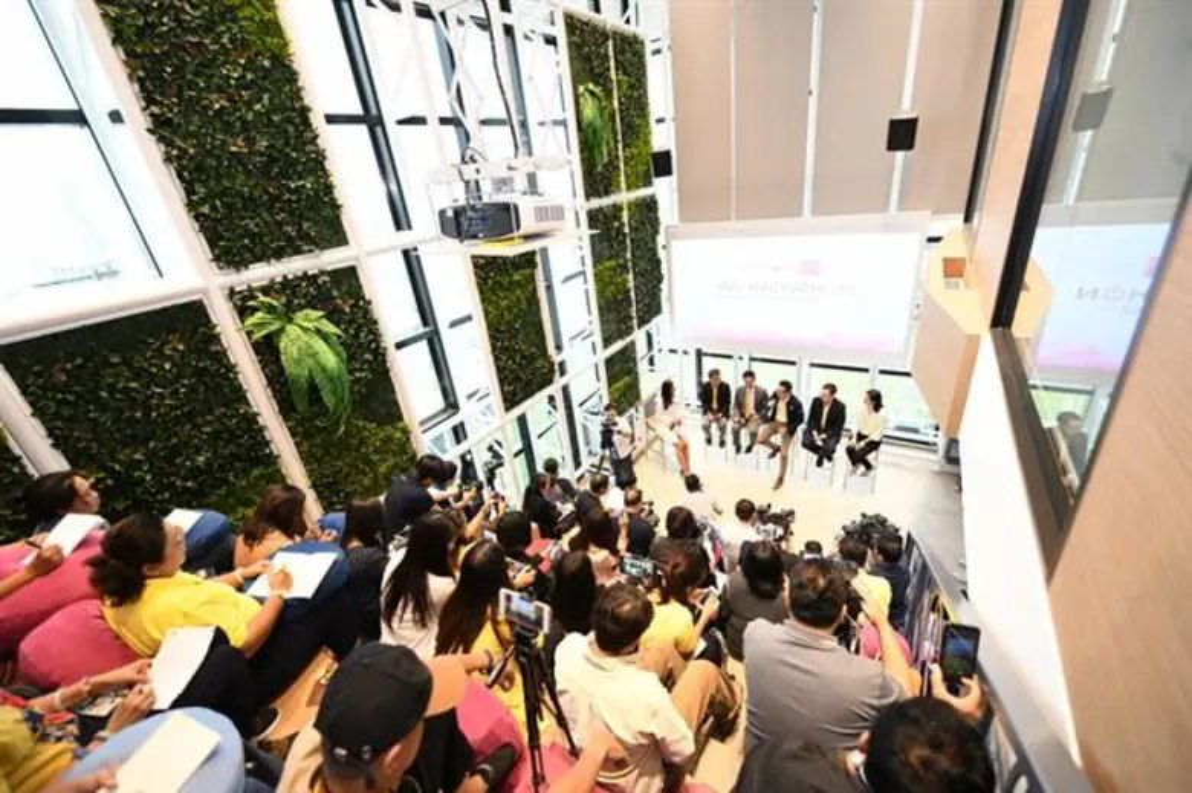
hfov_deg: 104.3
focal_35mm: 14
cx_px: 596
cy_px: 396
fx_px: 463
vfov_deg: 81.1
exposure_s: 1/160
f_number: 2.8
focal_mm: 14
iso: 1250
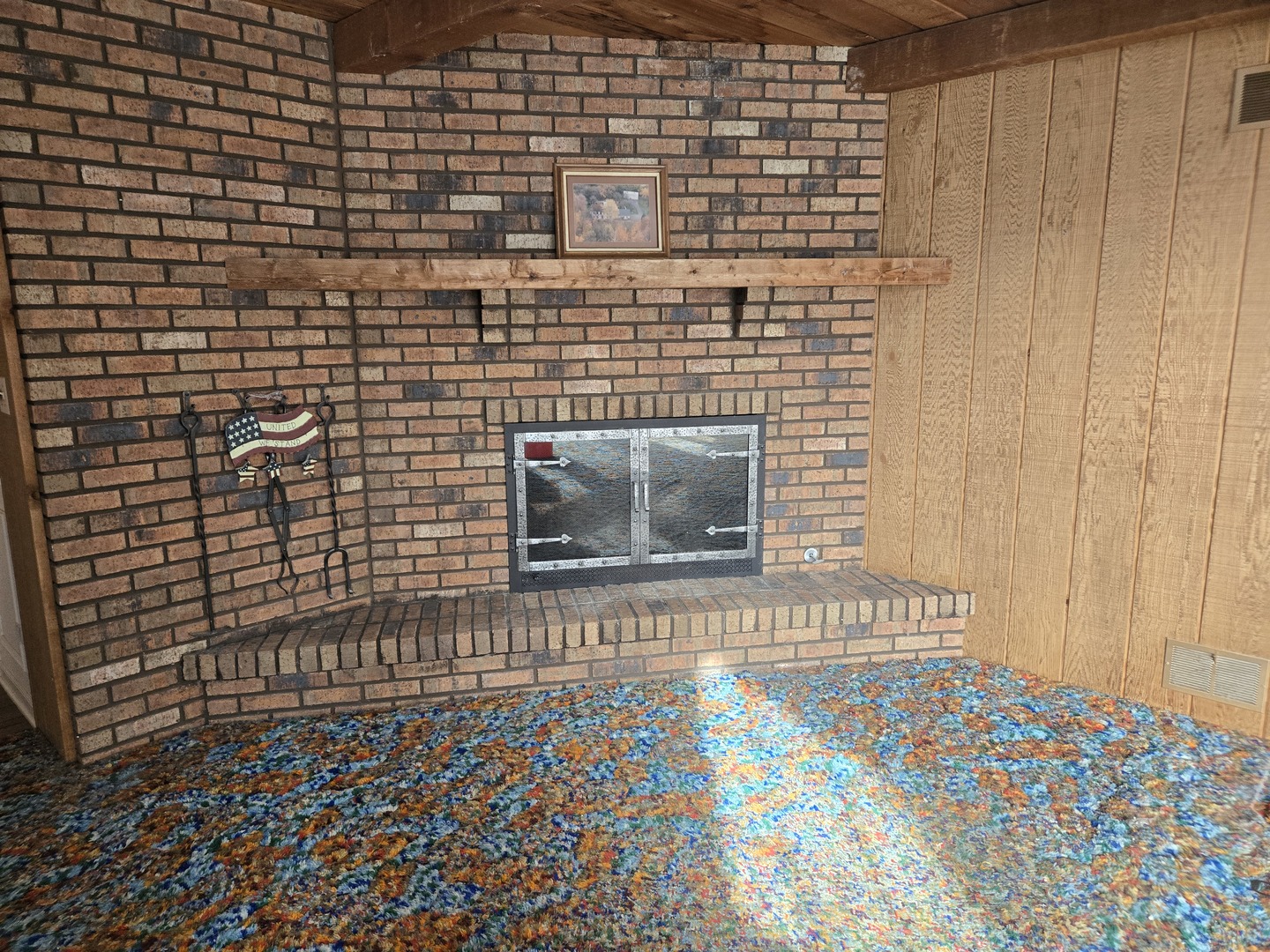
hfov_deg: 73.9
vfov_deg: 58.9
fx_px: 844
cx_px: 635
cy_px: 476
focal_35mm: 23
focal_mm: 5.4
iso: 250
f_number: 1.8
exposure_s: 1/120
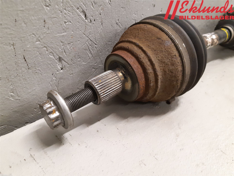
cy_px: 88
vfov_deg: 53.1
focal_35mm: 26
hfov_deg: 67.3
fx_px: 176
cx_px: 117
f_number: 1.7
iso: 250
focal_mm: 3.93
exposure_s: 1/33
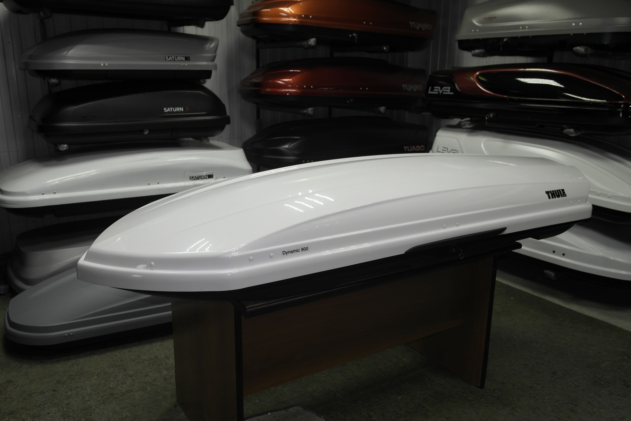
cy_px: 210
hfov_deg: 61.9
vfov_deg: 43.6
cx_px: 316
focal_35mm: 30
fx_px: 526
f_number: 3.5
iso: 200
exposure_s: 1/80
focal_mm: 20
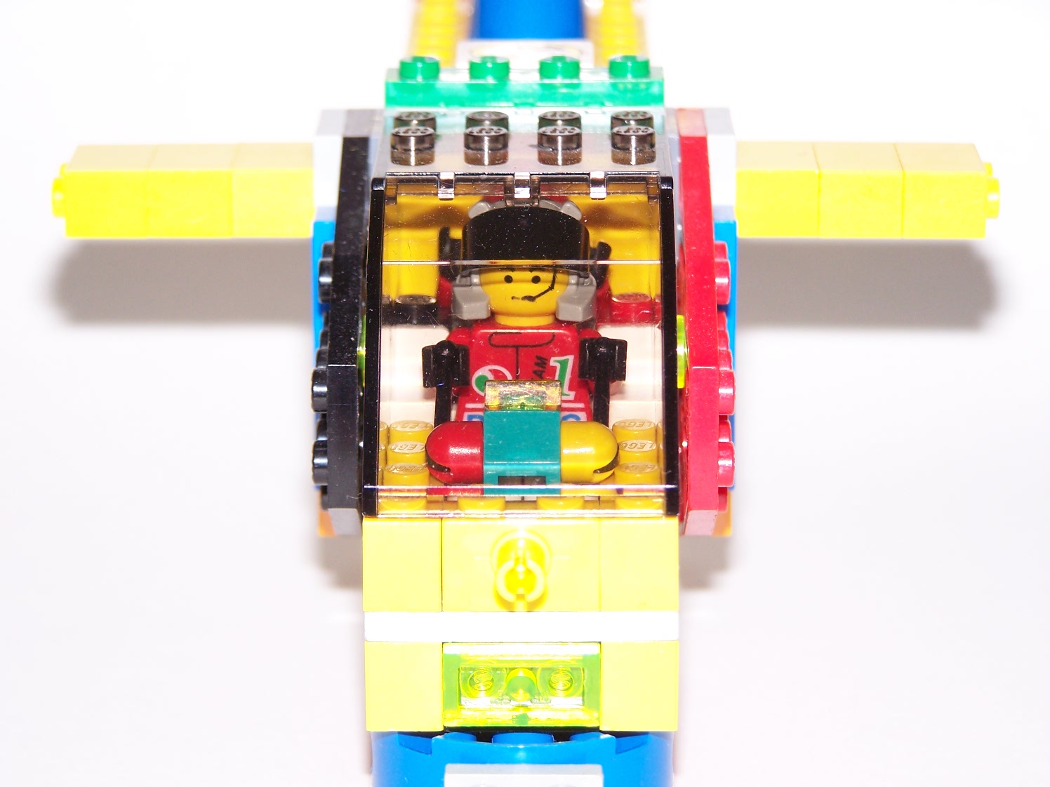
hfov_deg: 15.4
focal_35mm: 128
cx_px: 525
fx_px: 3883
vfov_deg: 11.6
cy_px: 394
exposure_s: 1/100
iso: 80
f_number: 3.2
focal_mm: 21.2
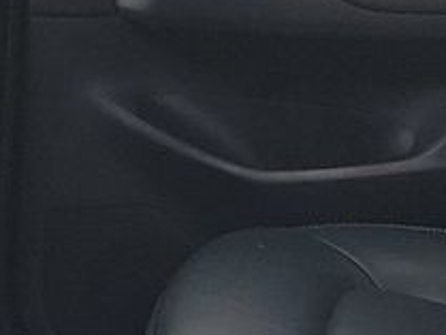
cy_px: 262
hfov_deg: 10.7
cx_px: 303
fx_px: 2372
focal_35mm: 184
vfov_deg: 8.1
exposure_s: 1/59
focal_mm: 6.7
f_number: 1.8
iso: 101
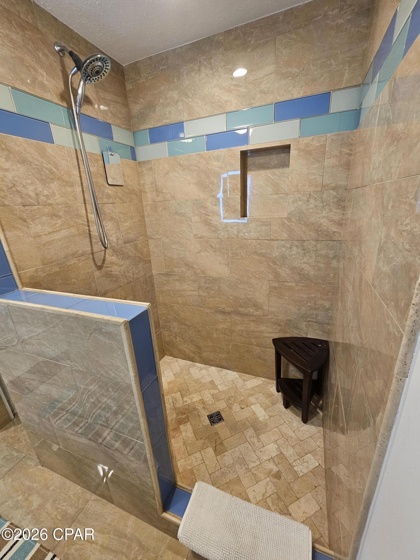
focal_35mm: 13
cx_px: 210
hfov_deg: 89.9
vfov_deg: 106.2
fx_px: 210
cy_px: 280
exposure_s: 1/60
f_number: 2.2
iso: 250
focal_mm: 2.2
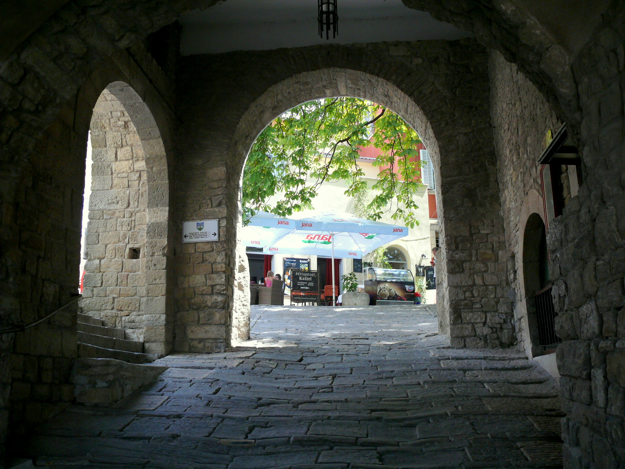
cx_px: 312
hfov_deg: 52.6
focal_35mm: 35
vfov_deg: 40.7
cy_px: 234
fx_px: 632
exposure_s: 1/100
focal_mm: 7.4
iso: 100
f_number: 2.8
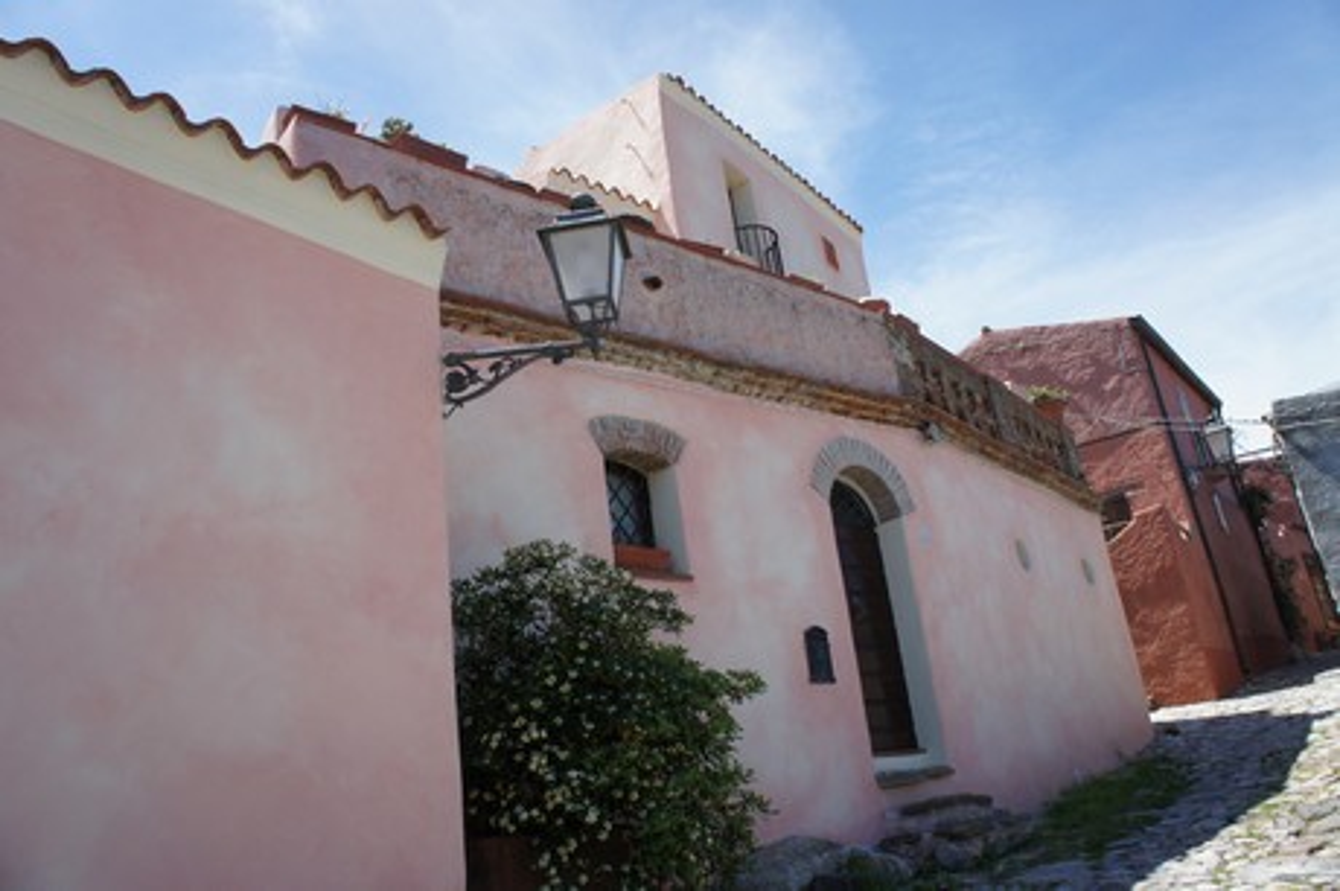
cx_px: 670
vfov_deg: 47.9
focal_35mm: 27
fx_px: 1004
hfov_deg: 67.4
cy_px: 446
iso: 200
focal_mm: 18
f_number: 7.1
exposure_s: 1/320
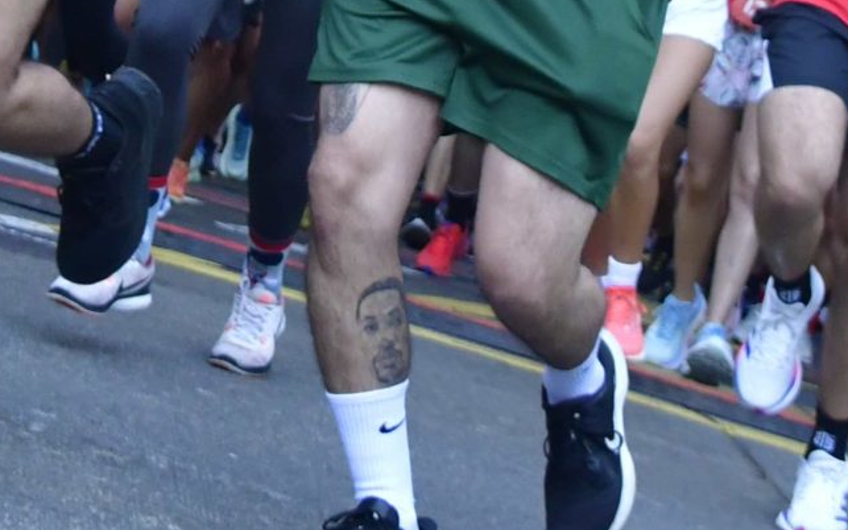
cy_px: -487
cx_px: 224
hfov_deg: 14.3
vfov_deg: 8.6
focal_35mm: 146
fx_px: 3374
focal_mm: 24
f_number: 4
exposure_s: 1/640
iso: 1250
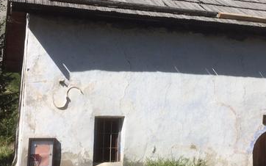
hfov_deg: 29.8
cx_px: 195
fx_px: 493
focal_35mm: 68
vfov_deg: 19.1
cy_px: 57
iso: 32
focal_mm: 4.15
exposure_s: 1/3165
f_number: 2.2
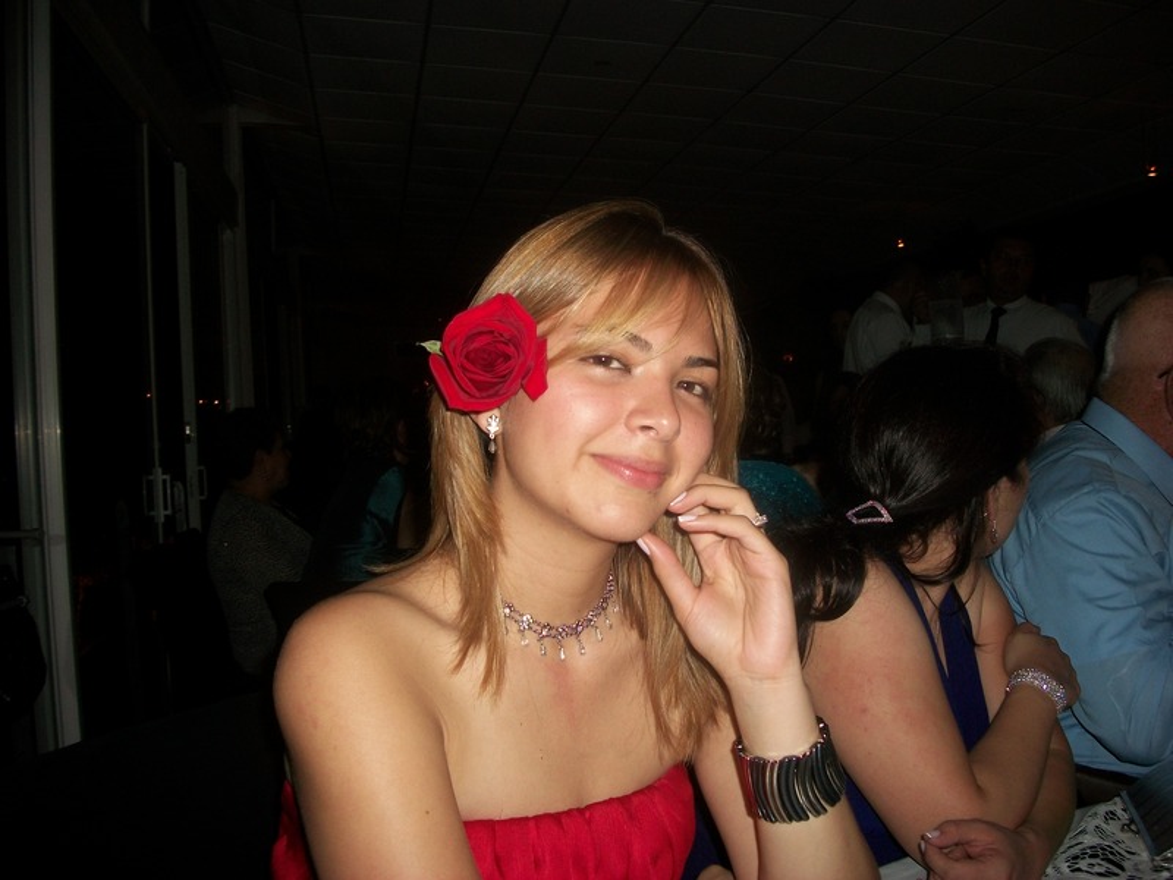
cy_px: 440
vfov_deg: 44.2
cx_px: 586
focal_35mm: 32
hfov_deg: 56.8
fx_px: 1084
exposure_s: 1/30
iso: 80
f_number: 2.9
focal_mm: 5.7
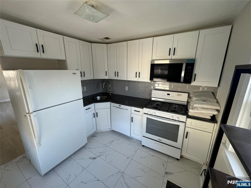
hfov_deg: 102.1
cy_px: 94
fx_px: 102
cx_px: 126
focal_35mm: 14
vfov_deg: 85.7
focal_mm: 2.22
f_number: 2.2
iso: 125
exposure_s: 1/99
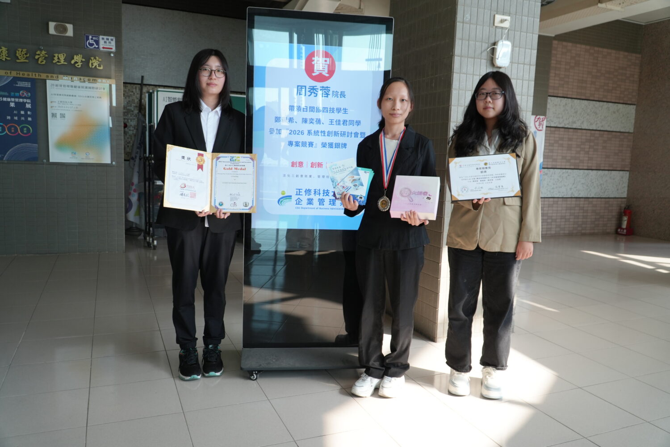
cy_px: 224
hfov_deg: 67.4
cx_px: 335
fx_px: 502
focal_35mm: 27
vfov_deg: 47.9
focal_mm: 18
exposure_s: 1/200
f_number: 4
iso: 250
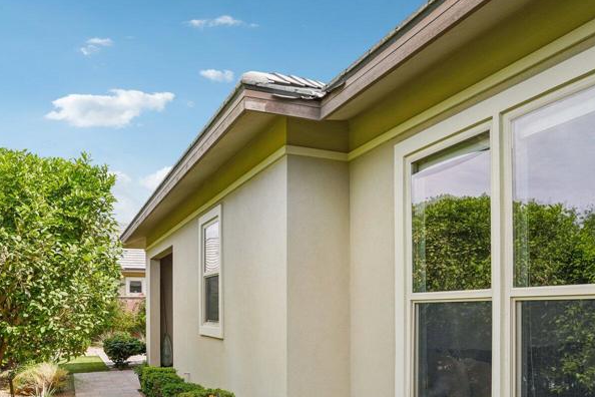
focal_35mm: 31
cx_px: 316
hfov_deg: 60.2
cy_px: 314
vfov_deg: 40.7
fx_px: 512
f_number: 8
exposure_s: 1/125
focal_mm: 18
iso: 100
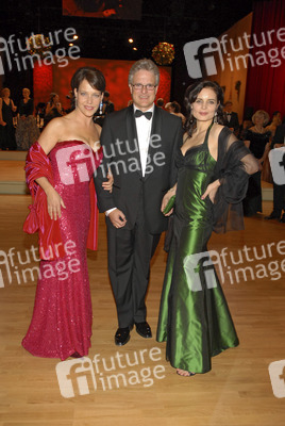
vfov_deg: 57.2
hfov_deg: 40.1
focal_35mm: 33
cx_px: 142
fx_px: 390
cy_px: 213
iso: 500
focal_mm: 22
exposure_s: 1/50
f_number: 4.5
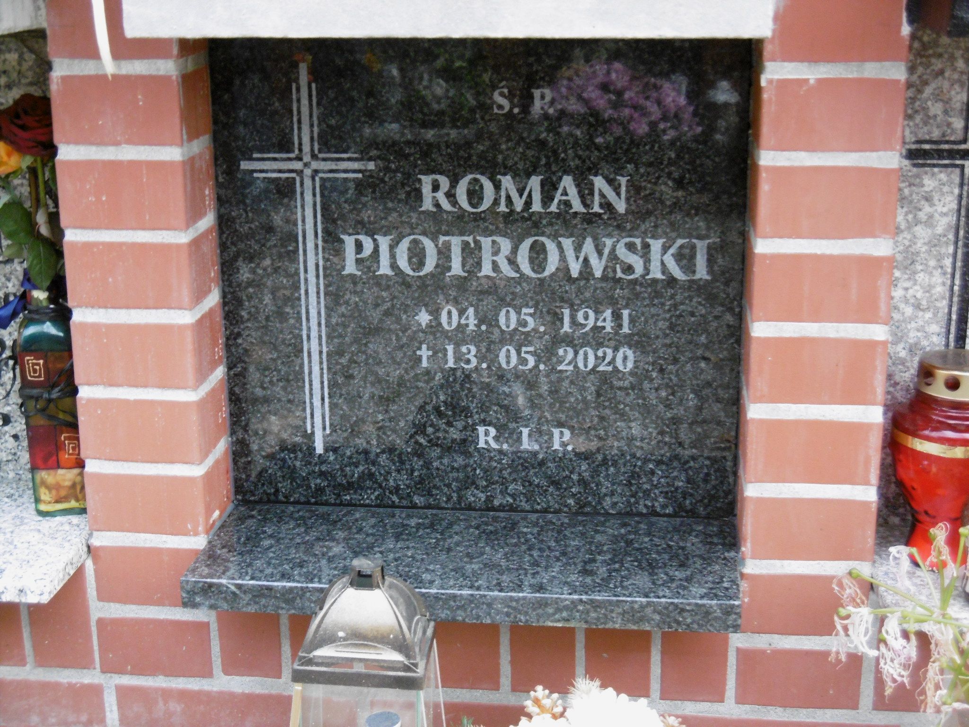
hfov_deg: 32.7
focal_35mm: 59
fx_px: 1652
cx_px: 484
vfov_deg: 24.8
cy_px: 364
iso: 400
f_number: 4.2
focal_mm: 10.5
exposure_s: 1/50
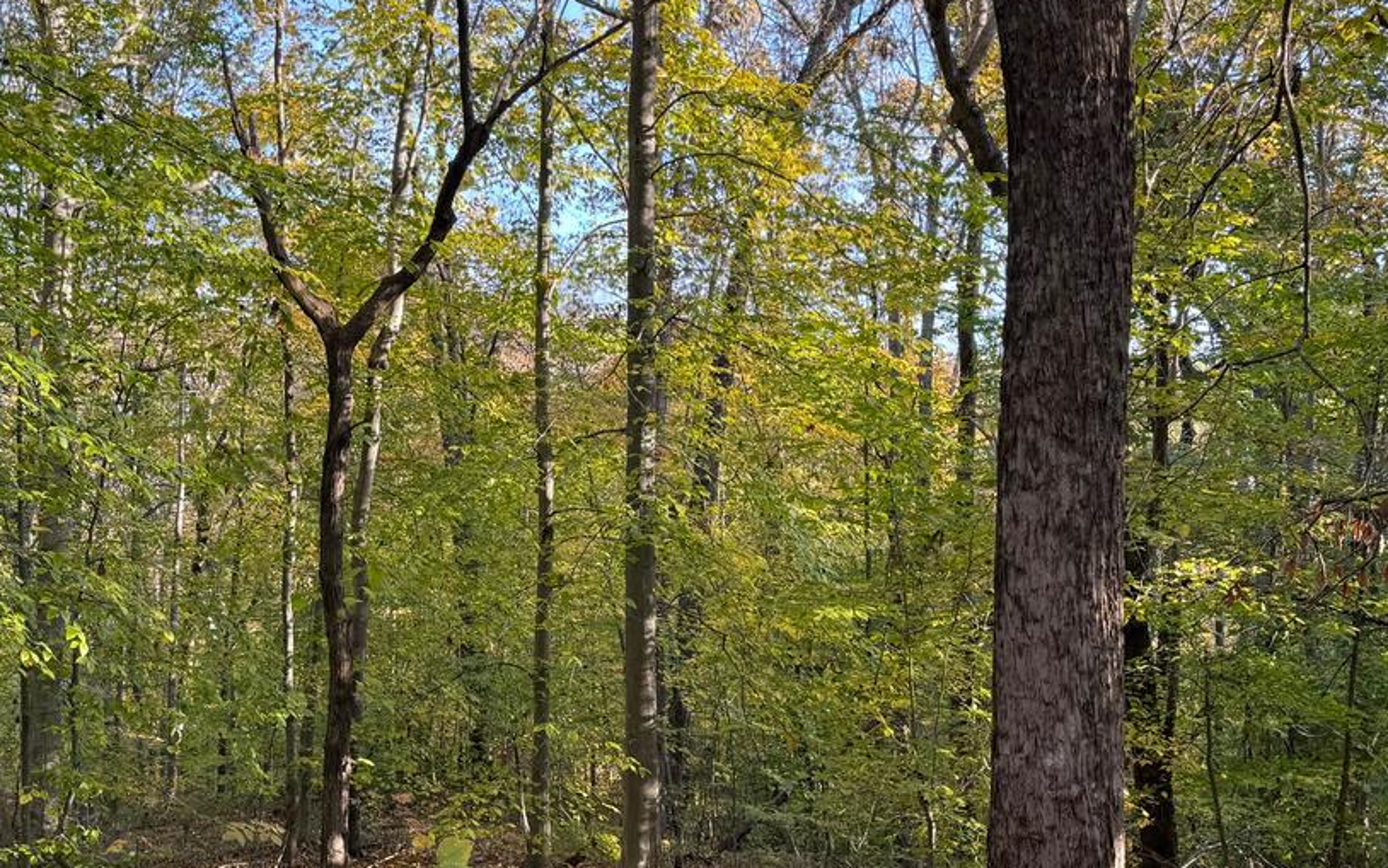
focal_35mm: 45
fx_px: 1702
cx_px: 462
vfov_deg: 28.6
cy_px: 486
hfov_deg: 43.7
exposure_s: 1/154
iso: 64
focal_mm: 6.76
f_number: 1.78
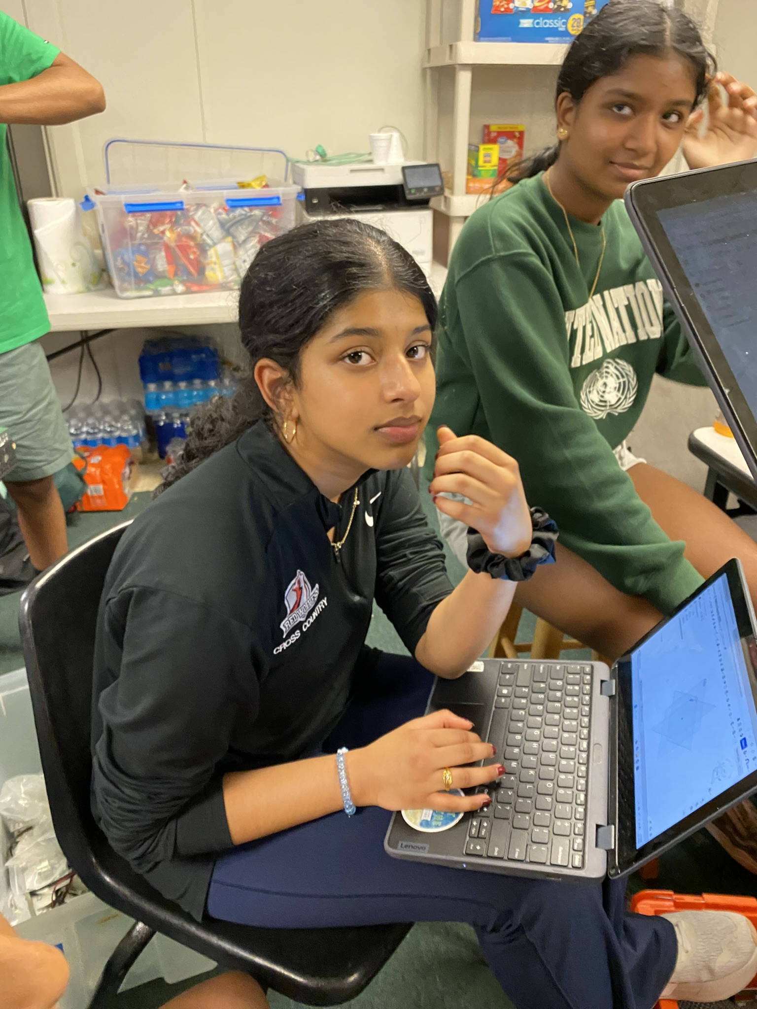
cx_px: 378
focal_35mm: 26
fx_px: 758
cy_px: 504
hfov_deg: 53.1
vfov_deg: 67.3
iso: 500
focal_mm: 4.25
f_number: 1.8
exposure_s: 1/60
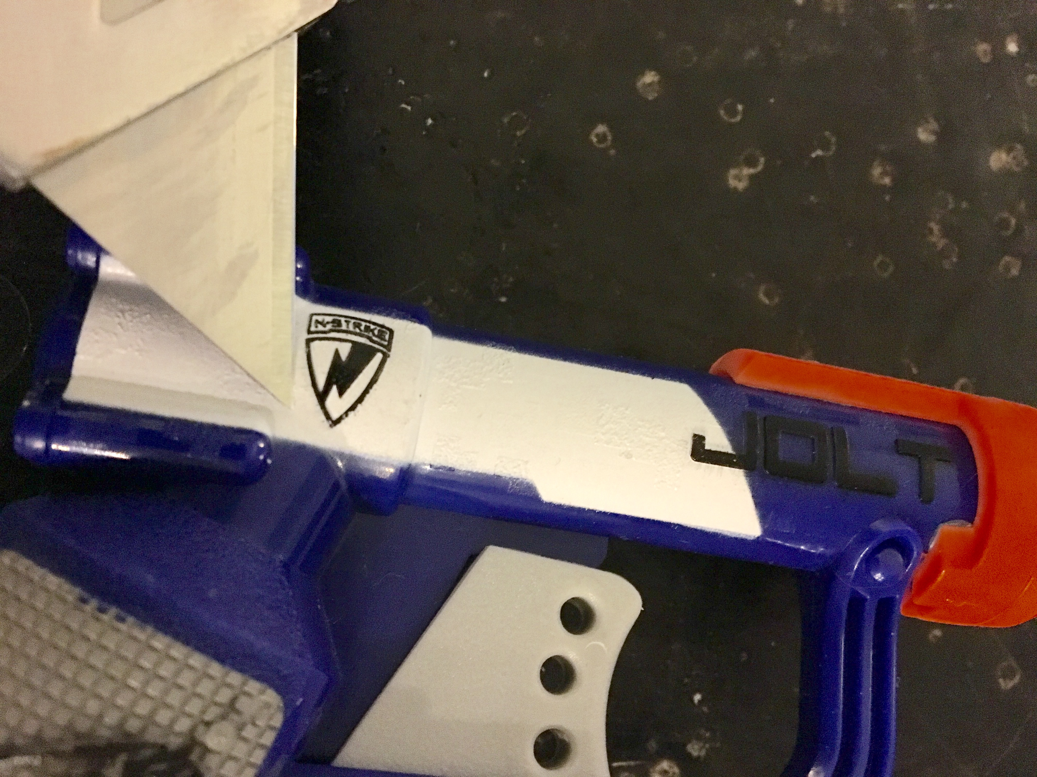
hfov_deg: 61.7
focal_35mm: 29
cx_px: 518
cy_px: 388
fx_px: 869
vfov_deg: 48.2
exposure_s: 1/15
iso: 320
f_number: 2.2
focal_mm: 4.15
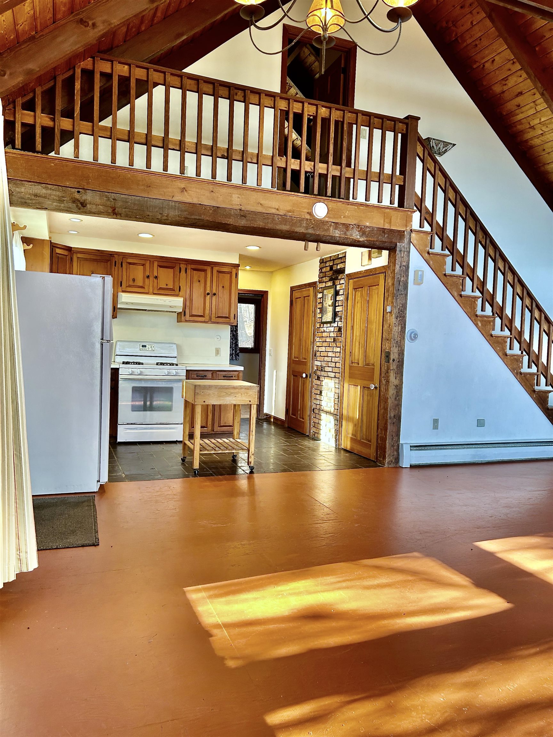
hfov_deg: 53.1
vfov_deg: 67.3
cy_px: 368
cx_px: 276
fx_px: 554
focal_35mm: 26
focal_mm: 5.7
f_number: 1.5
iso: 80
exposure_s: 1/120
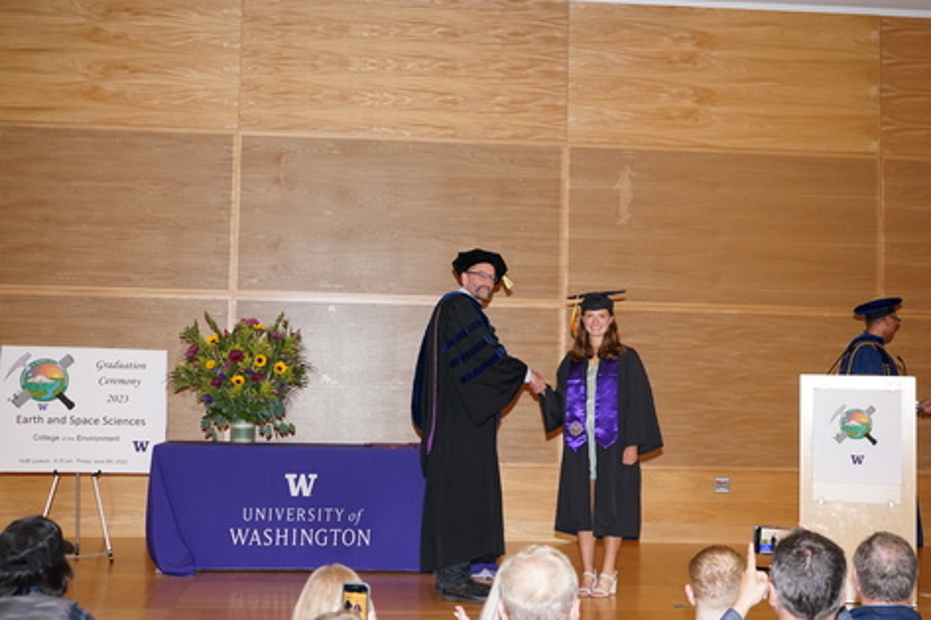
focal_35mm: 51
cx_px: 466
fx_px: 1318
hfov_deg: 38.9
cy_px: 310
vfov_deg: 26.5
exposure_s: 1/100
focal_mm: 51
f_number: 4.5
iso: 1600
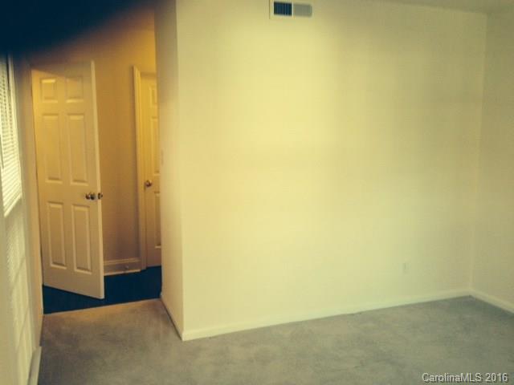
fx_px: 490
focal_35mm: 33
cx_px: 257
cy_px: 192
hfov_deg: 55.4
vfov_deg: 42.9
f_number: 2.4
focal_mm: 4.12
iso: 100
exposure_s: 1/20
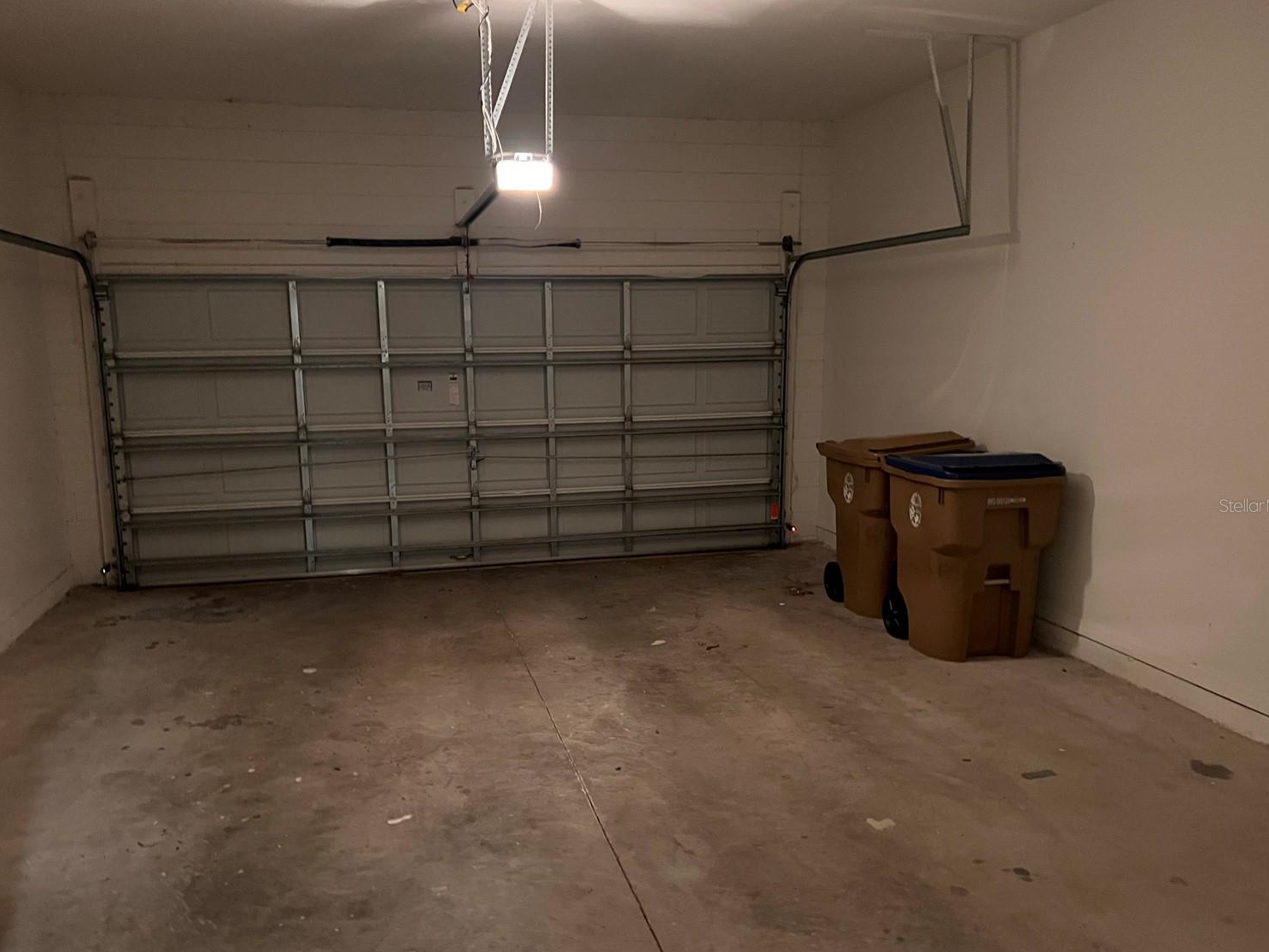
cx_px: 617
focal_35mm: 28
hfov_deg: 63.4
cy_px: 505
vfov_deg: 49.7
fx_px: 1026
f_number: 1.5
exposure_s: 1/30
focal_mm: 5.7
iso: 640
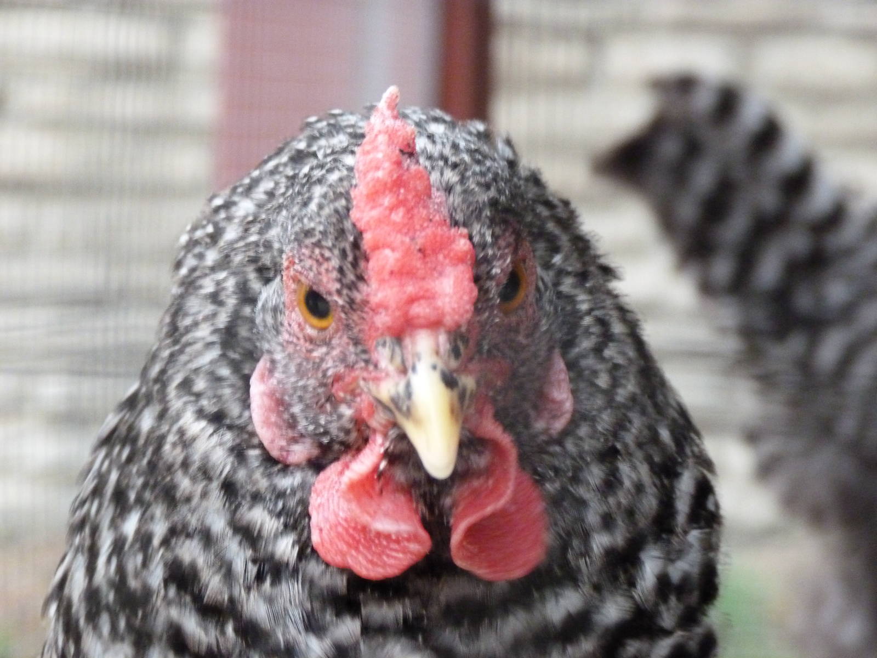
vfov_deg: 12.0
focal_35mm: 124
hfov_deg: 15.9
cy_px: 329
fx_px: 3142
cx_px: 438
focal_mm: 22.3
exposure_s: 1/80
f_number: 3.6
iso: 800
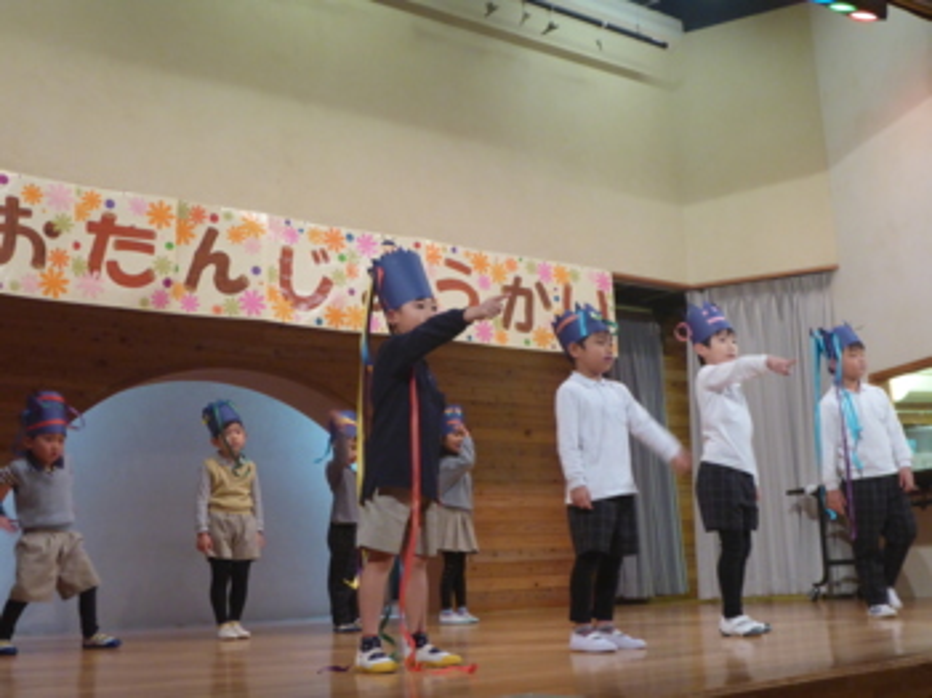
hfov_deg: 43.9
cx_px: 466
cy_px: 349
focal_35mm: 43
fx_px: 1157
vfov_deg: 33.6
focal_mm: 7.4
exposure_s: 1/30
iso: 400
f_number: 4.2
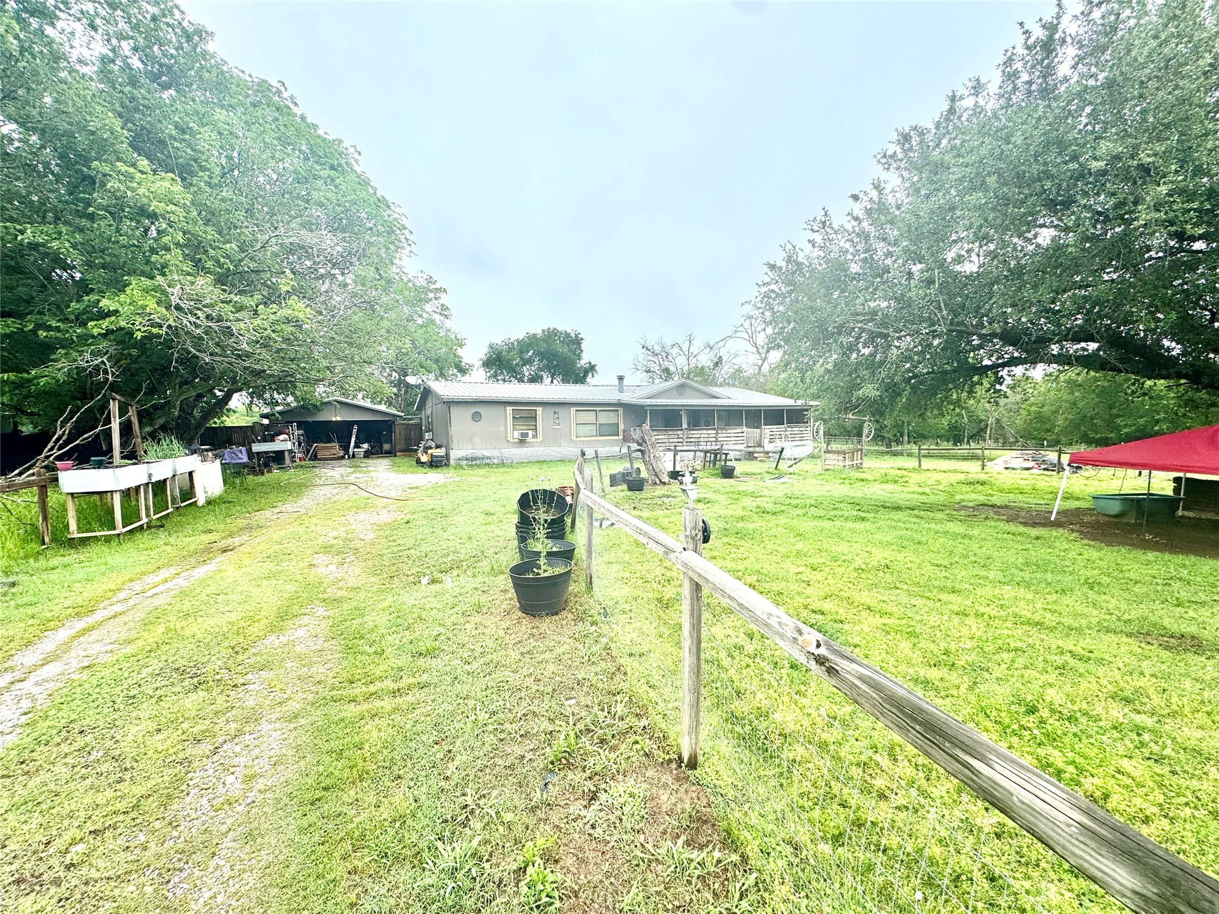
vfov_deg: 85.7
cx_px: 610
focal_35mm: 14
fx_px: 493
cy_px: 457
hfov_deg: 102.1
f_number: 2.2
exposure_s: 1/687
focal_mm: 2.22
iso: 40
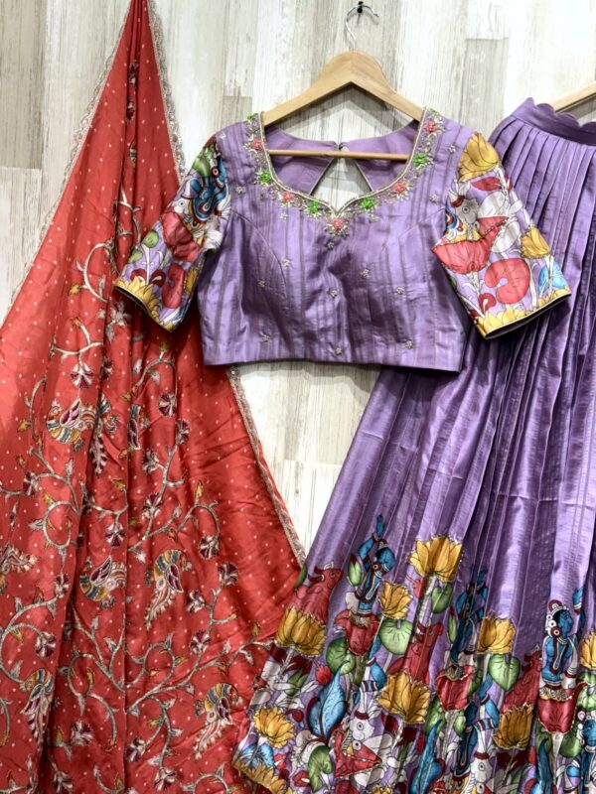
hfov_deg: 28.0
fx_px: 1194
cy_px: 397
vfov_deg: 36.8
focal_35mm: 52
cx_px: 298
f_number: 1.6
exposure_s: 1/50
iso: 32
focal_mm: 5.96
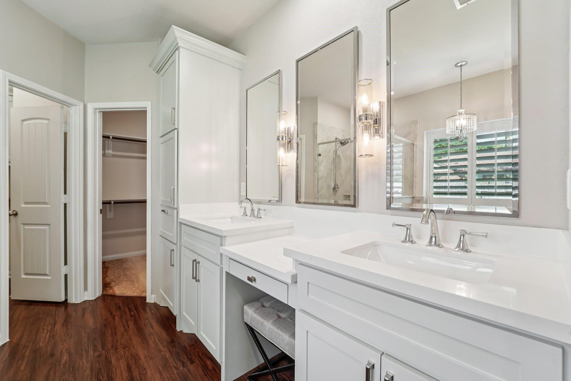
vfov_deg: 81.2
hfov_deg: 104.3
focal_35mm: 14
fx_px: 222
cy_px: 190
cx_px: 286
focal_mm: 14
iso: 500
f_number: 8
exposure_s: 1/50
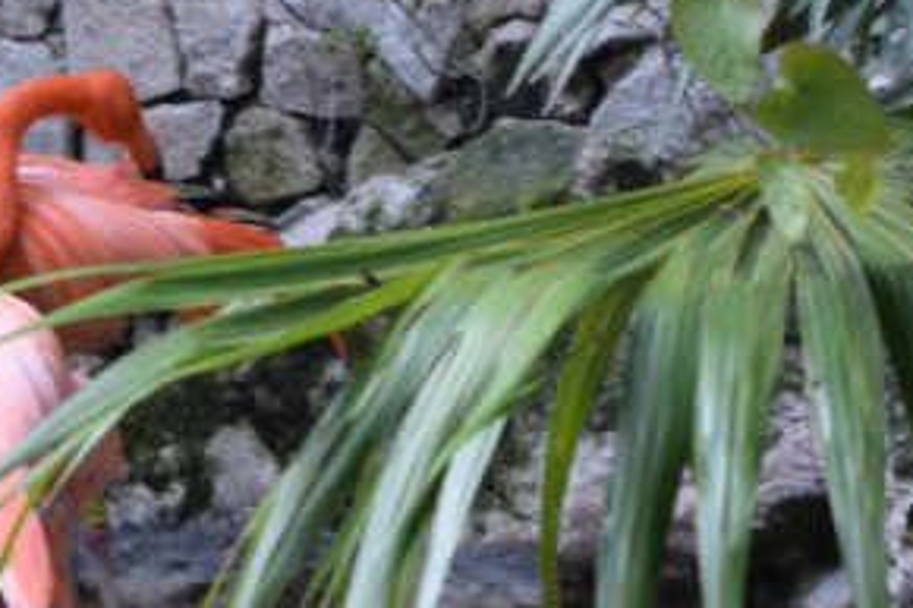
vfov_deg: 4.7
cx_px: -47
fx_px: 7395
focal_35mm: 292
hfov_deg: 7.0
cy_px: 195
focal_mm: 55
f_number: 5.6
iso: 450
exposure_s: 1/60
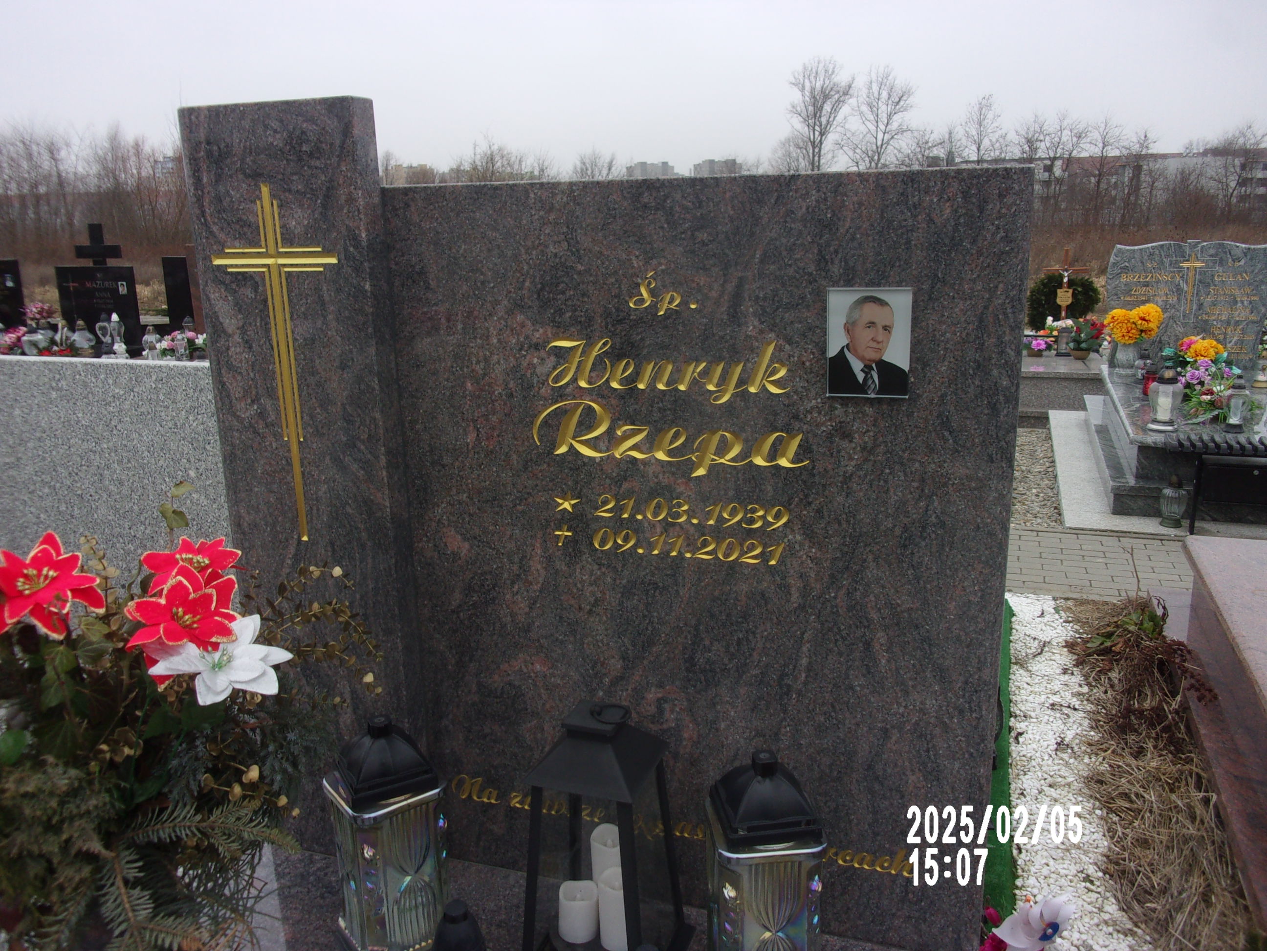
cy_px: 476
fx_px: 1025
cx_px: 634
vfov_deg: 49.7
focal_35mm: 28
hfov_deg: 63.4
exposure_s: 1/56
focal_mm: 5.1
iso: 80
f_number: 3.9
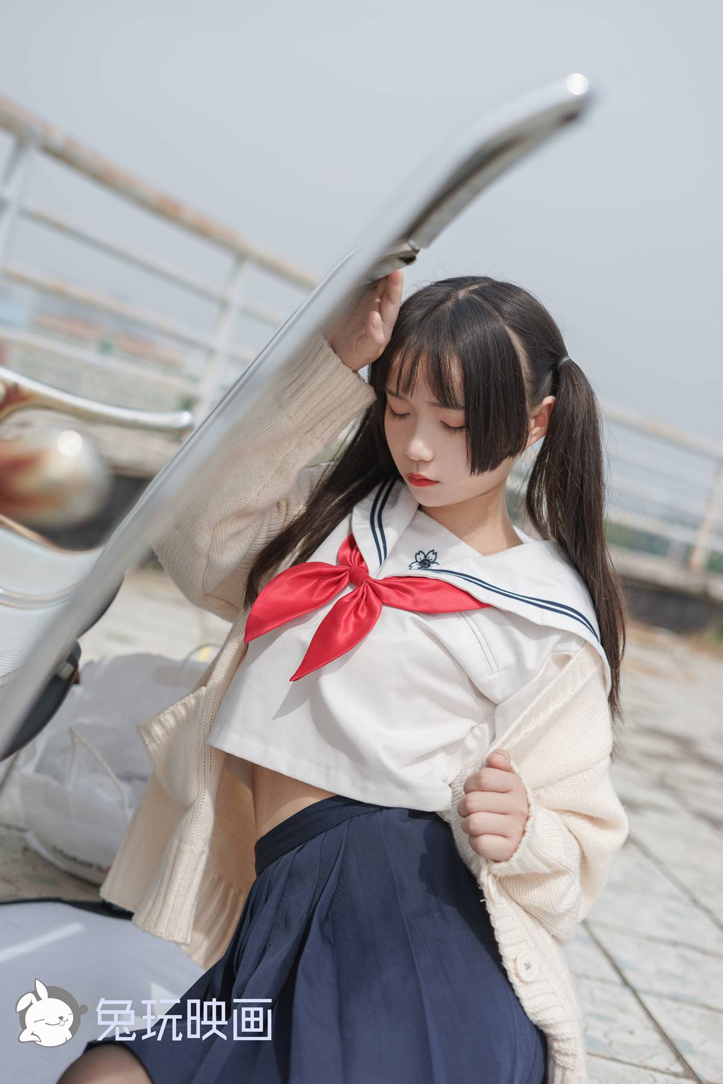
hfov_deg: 27.0
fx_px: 1506
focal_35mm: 50
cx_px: 362
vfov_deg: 39.6
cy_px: 542
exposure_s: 1/2000
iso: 100
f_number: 2.8
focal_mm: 50
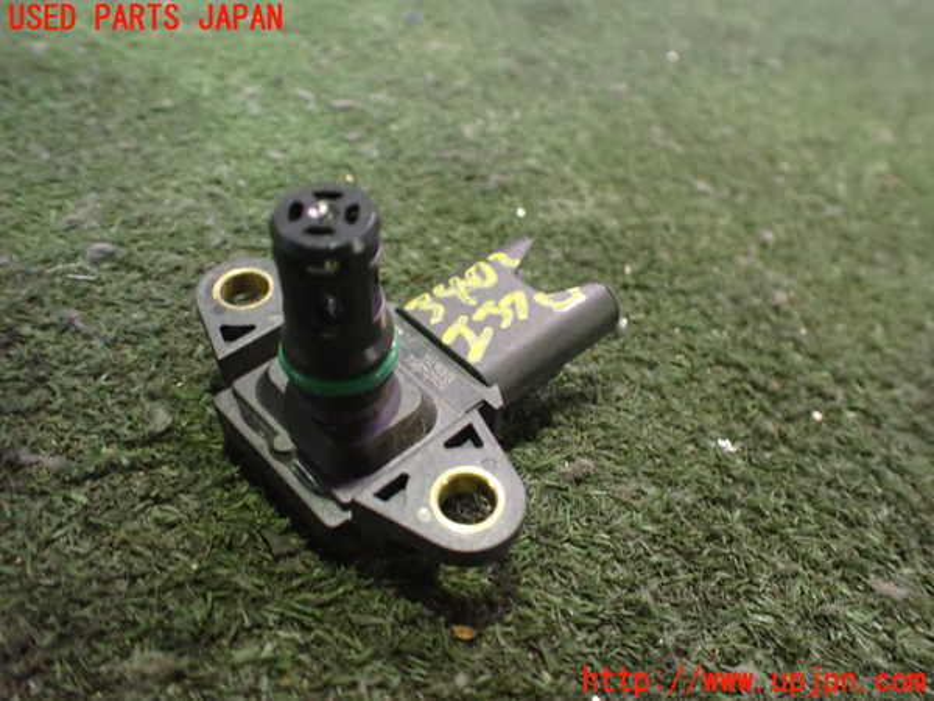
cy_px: 350
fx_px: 809
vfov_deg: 46.8
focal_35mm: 30
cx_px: 467
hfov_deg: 60.0
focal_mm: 5.4
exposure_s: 1/30
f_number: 2.3
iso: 1000
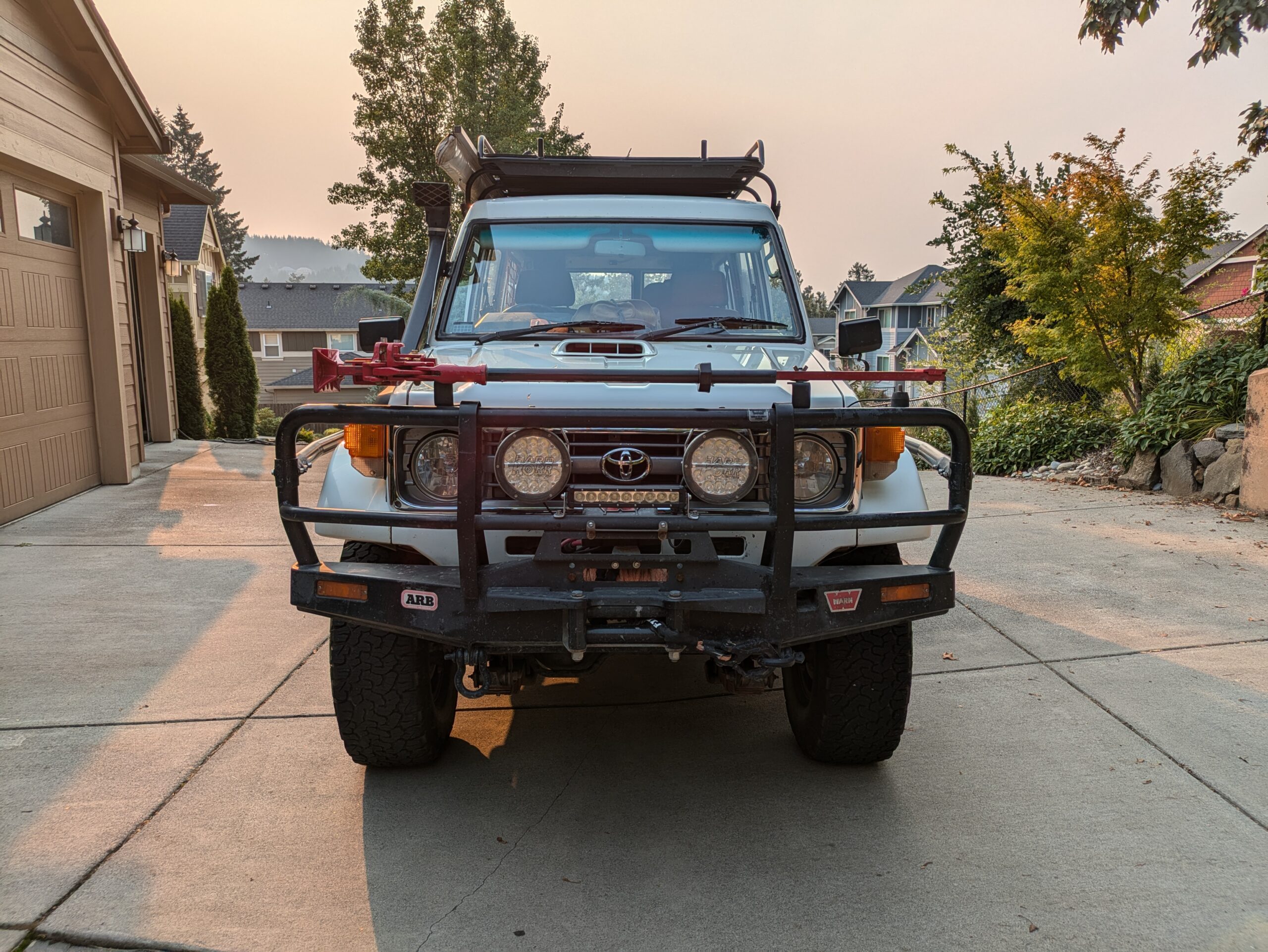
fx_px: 916
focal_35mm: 25
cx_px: 634
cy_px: 476
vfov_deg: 54.9
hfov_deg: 69.4
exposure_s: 1/2092
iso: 41
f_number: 1.89
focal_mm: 5.43
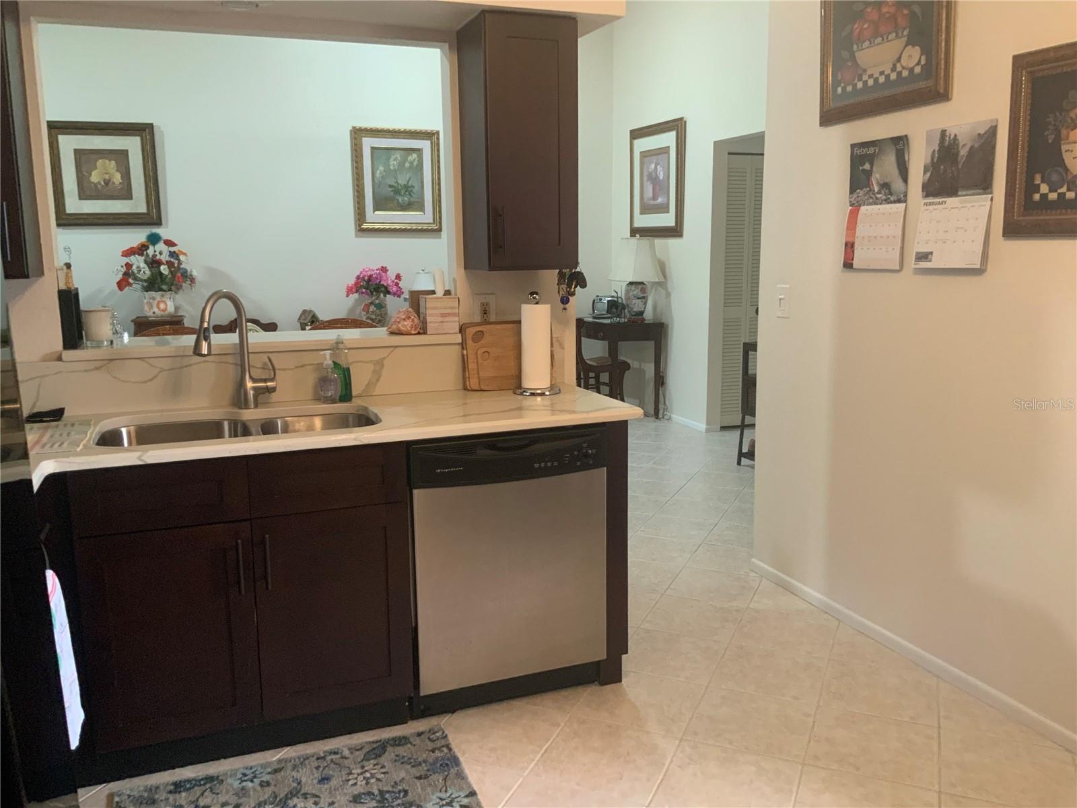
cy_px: 404
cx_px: 538
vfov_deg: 48.2
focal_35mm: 29
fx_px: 902
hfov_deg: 61.7
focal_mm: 3
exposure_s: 1/60
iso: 200
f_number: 1.8
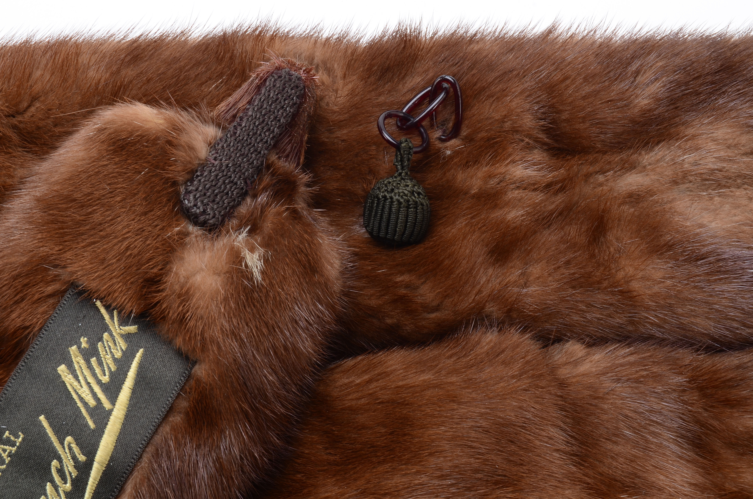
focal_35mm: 82
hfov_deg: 24.7
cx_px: 376
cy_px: 250
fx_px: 1722
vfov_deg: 16.5
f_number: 16
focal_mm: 55
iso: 100
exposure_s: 1/160
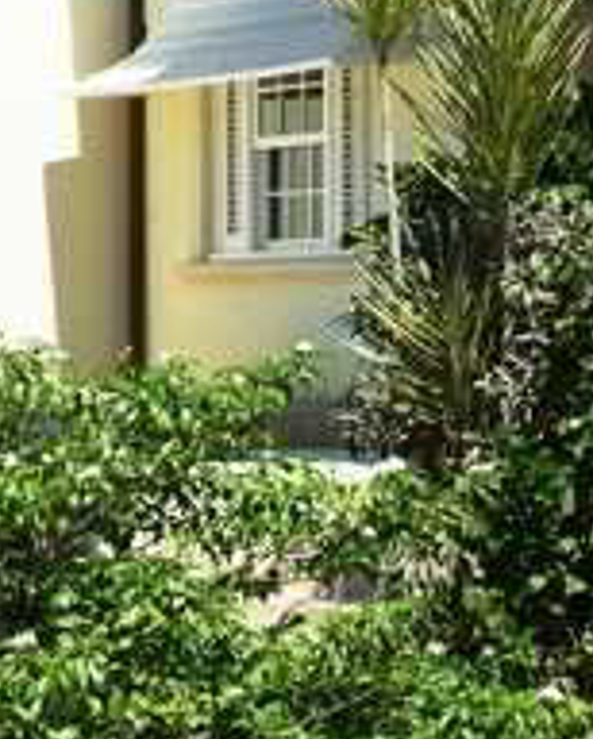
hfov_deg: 7.4
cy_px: -102
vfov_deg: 9.2
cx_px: -19
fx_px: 4534
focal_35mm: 207
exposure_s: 1/180
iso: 100
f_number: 8
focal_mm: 35
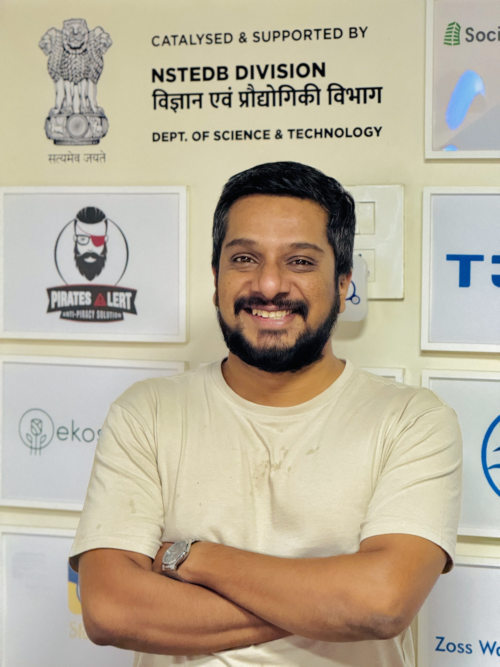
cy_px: 334
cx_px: 250
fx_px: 2311
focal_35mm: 120
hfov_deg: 12.3
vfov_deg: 16.4
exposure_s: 1/55
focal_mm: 15.66
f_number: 2.8
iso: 800
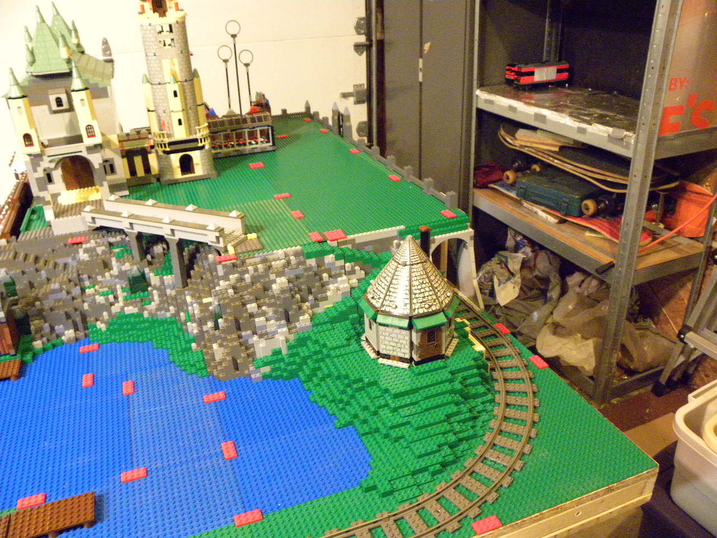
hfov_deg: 61.7
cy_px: 269
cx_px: 358
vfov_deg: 48.2
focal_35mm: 29
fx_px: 601
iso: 684
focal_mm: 5.2
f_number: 2.8
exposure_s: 1/9.5
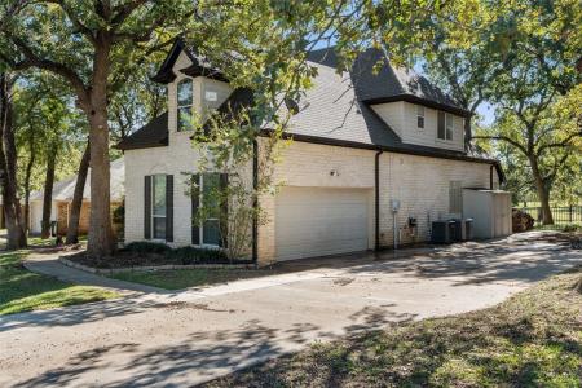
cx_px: 291
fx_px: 501
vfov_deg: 42.3
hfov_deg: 60.3
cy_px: 194
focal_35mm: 31
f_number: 8
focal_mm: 21
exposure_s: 1/250
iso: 400
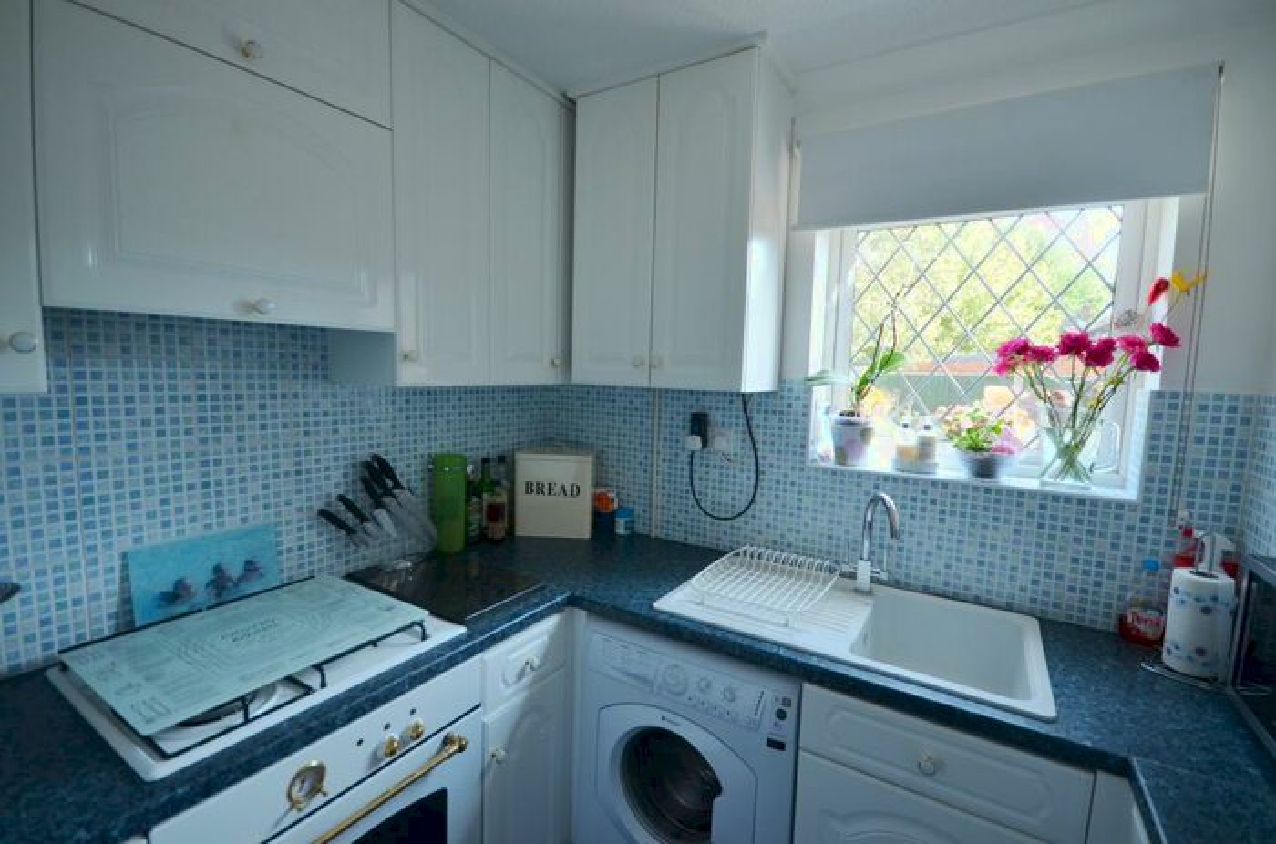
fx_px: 530
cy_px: 422
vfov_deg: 77.0
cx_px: 638
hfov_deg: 100.5
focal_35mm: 15
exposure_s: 1/100
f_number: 5
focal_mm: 10
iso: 400
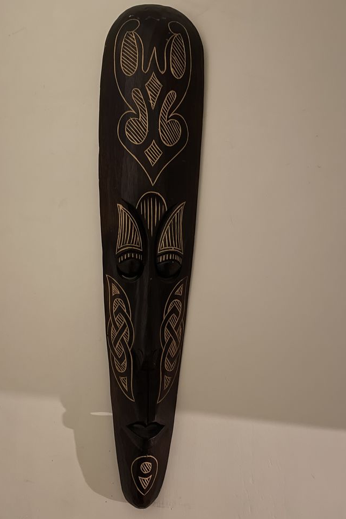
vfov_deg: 65.5
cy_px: 251
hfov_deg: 46.3
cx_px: 156
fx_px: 404
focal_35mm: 28
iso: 500
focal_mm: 4.2
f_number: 1.6
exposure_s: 1/10
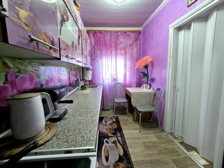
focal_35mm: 13
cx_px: 112
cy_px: 84
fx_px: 84
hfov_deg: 106.2
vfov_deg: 89.9
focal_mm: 2.2
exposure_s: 1/50
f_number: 2.2
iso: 200
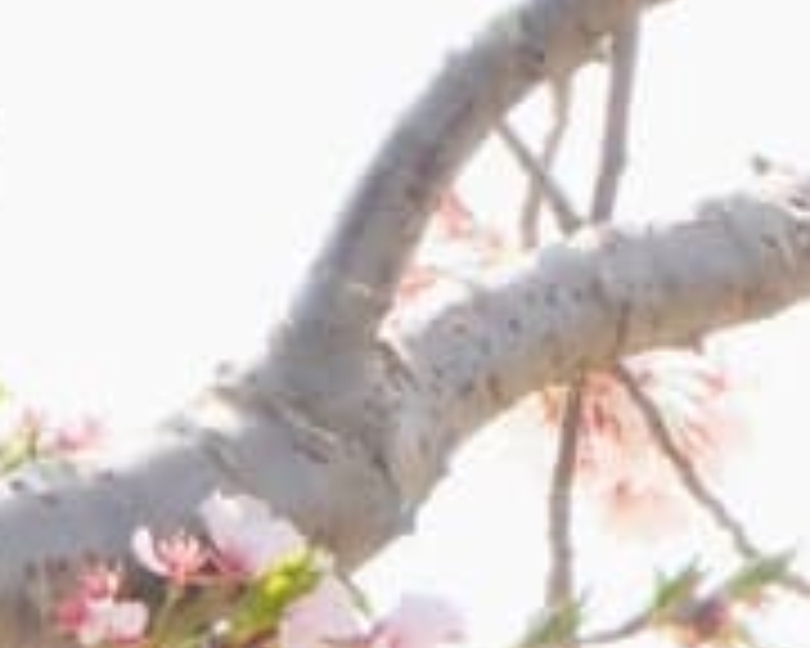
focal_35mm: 443
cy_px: 2156
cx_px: 3136
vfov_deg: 3.4
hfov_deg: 4.1
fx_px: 10620
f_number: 8
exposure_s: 1/250
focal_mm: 39.3
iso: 800
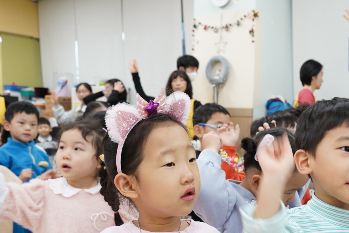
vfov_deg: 28.9
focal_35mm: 46
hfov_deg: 41.8
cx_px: 251
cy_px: 169
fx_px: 446
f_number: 6.3
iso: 2500
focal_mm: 31
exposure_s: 1/60
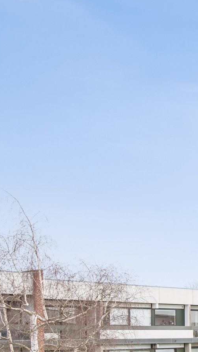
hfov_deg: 13.7
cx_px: 495
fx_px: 539
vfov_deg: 33.0
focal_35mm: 58
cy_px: 357
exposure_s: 1/80
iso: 64
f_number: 6.3
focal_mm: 16.5
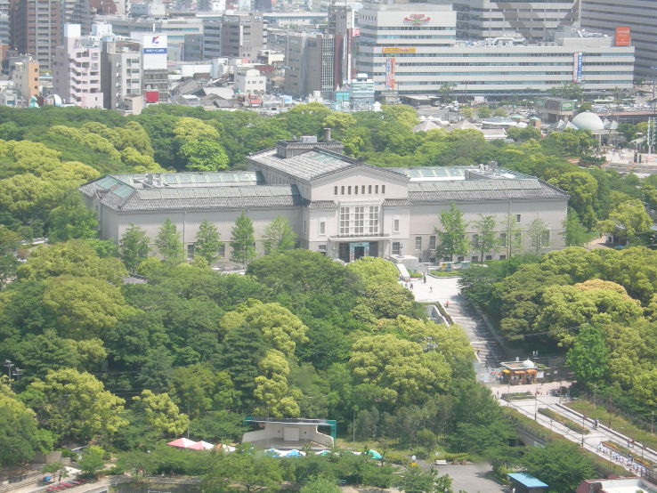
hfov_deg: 17.4
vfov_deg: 13.1
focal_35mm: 113
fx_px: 2145
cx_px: 328
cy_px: 246
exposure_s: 1/67.5
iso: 50
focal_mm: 23.4
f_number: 8.2
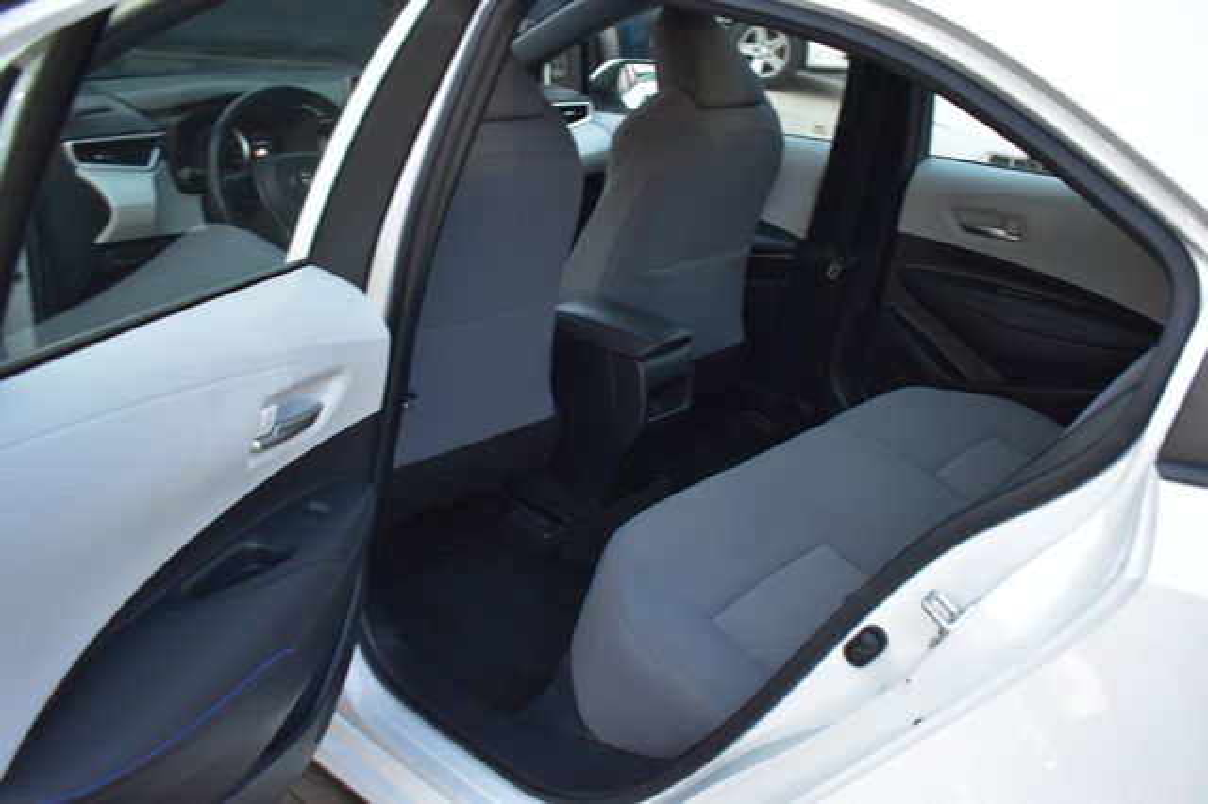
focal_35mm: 33
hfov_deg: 57.2
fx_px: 1107
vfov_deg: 39.9
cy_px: 402
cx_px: 604
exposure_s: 1/15
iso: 1600
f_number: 4
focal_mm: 22
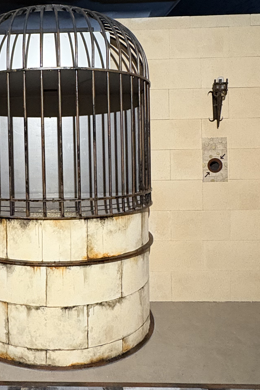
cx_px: 36
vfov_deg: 59.7
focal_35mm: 31
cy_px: 152
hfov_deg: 39.8
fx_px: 336
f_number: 2.2
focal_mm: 2.22
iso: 800
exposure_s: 1/50
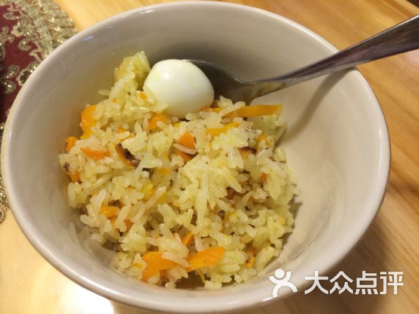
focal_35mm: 29
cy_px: 157
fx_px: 351
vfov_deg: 48.2
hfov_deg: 61.7
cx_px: 210
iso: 64
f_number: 2.2
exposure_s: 1/33
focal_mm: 4.15
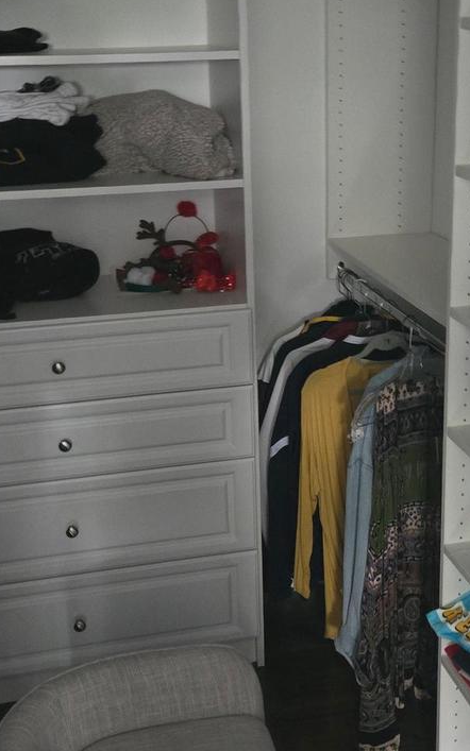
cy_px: 360
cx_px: 279
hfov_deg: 24.4
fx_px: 1086
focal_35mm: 53
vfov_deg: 38.2
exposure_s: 1/24
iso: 1600
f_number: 1.8
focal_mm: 5.4
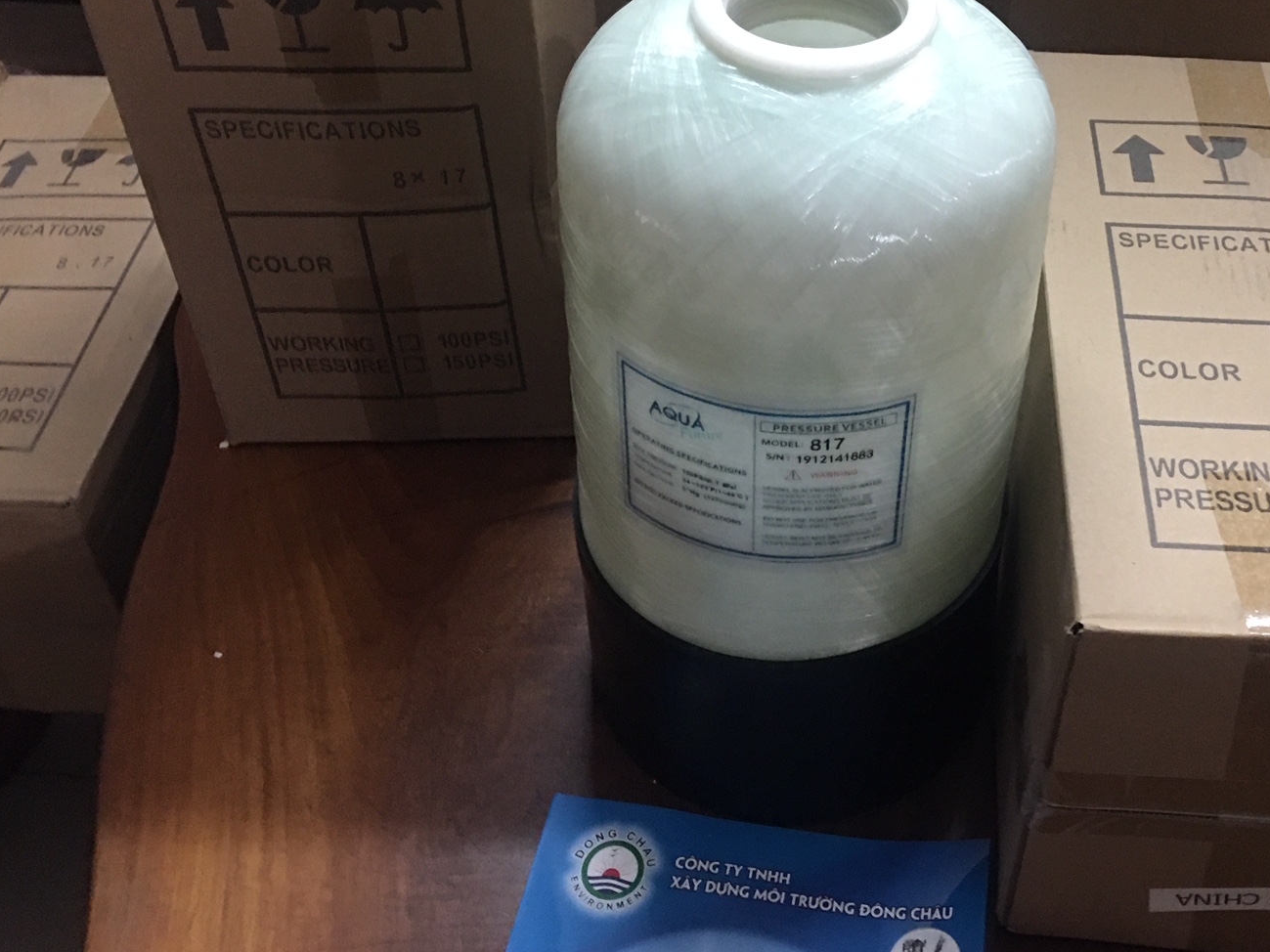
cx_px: 842
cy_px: 268
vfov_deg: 31.7
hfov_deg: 41.6
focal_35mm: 45
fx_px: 1651
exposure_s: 1/8
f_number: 2.2
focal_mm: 4.15
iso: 100
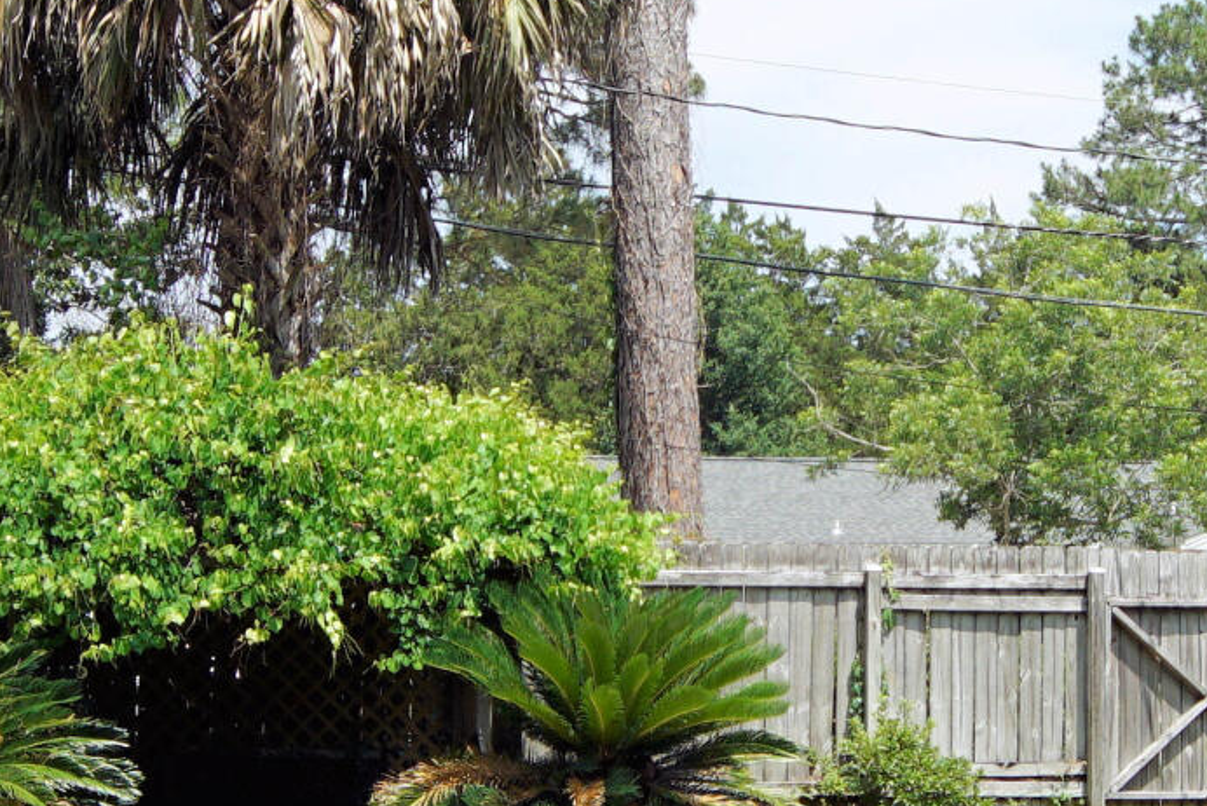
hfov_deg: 25.9
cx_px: 788
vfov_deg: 17.4
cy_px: 589
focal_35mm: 78
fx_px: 2616
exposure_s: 1/160
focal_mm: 12
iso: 100
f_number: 7.1
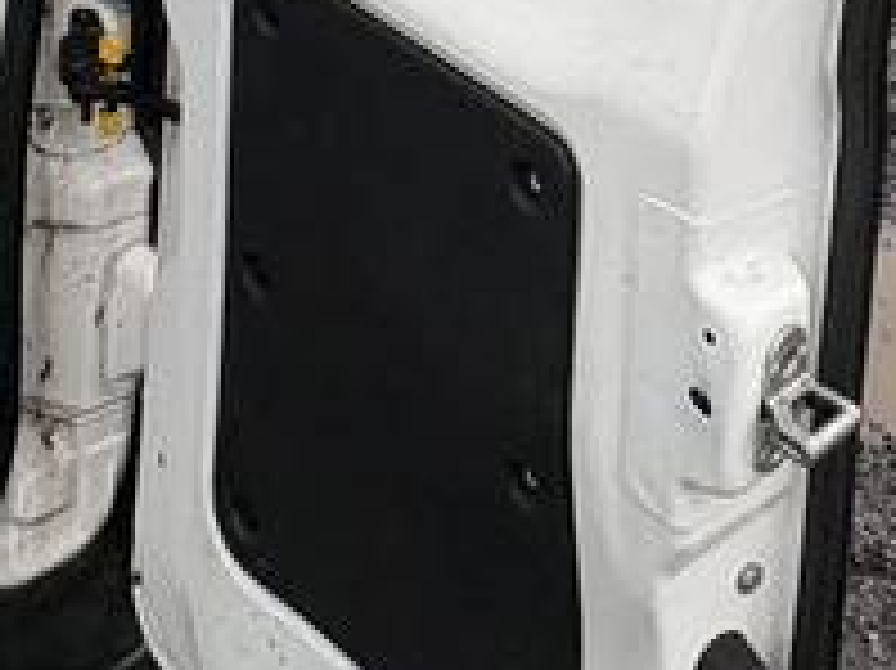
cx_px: 567
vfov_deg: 19.0
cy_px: -463
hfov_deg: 30.6
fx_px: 1630
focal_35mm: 63
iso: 50
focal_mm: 2.22
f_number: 2.2
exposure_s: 1/129
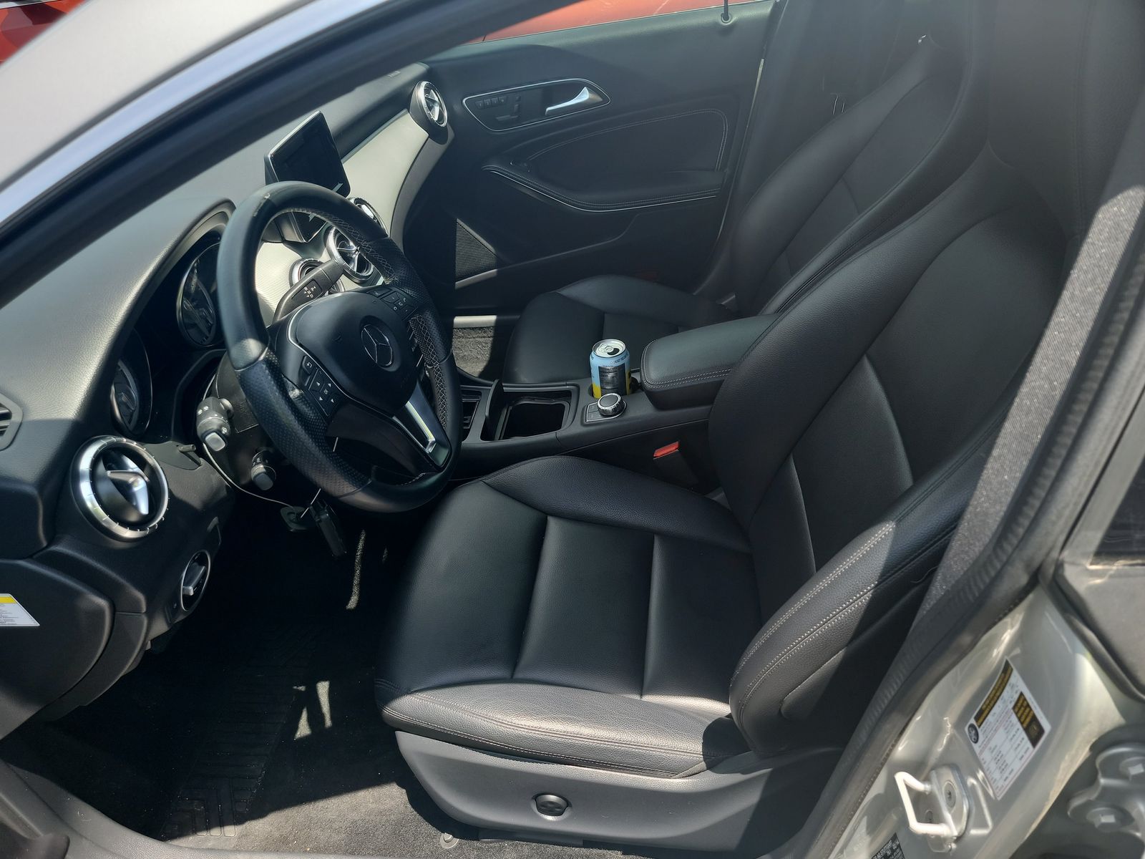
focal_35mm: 24
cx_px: 572
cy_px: 430
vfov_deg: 56.8
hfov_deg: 71.6
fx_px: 794
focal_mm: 6.7
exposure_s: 1/137
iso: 50
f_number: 1.8
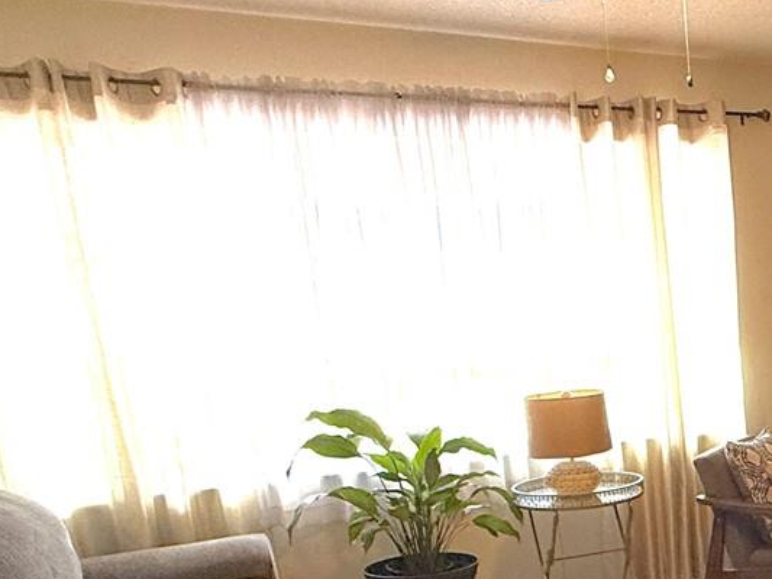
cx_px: 830
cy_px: 507
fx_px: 937
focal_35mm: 42
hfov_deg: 38.0
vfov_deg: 32.8
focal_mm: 2.22
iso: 125
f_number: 2.2
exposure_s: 1/120
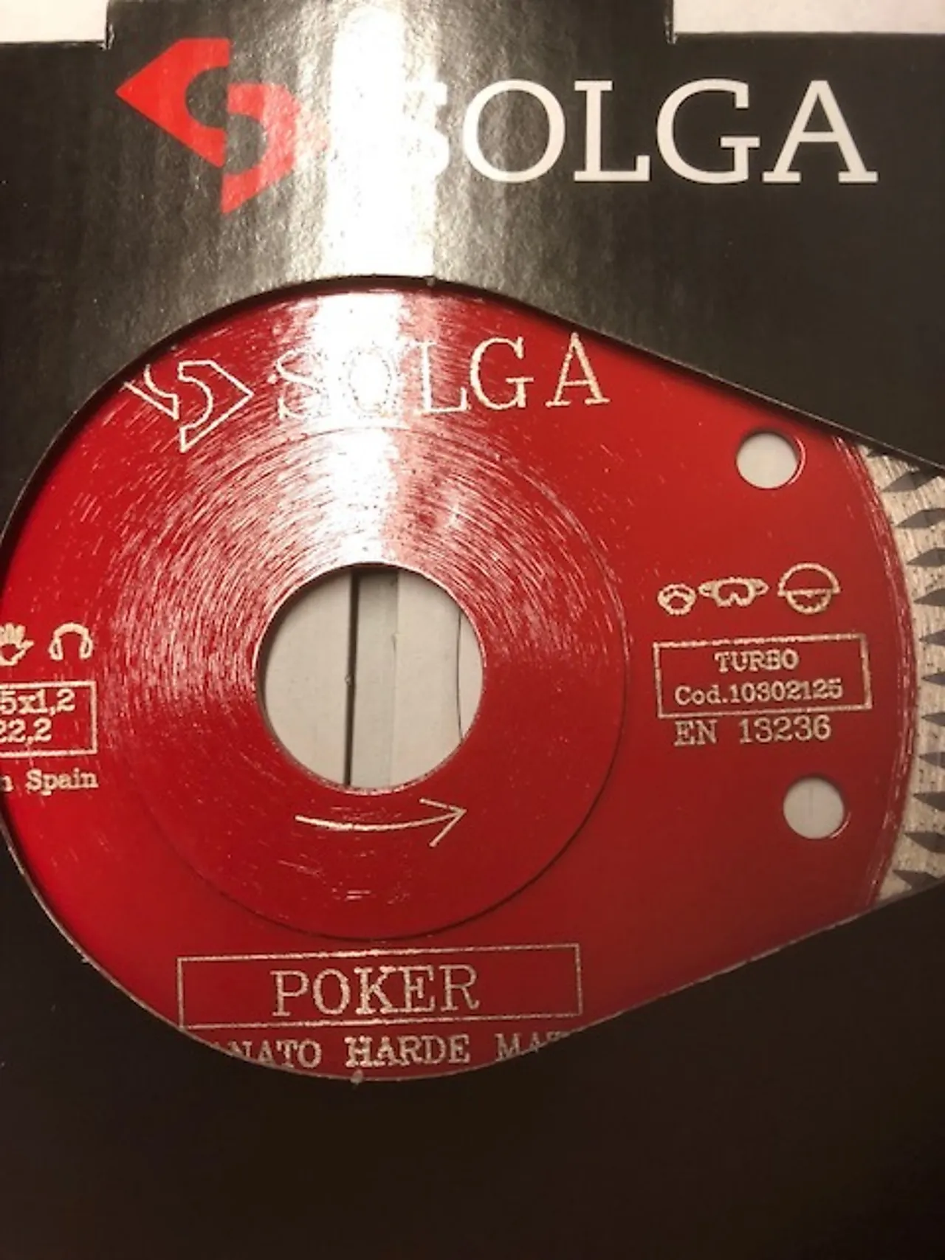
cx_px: 472
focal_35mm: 29
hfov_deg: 48.2
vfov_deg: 61.7
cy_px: 630
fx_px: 1056
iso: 40
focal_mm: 3.99
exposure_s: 1/25
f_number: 1.8
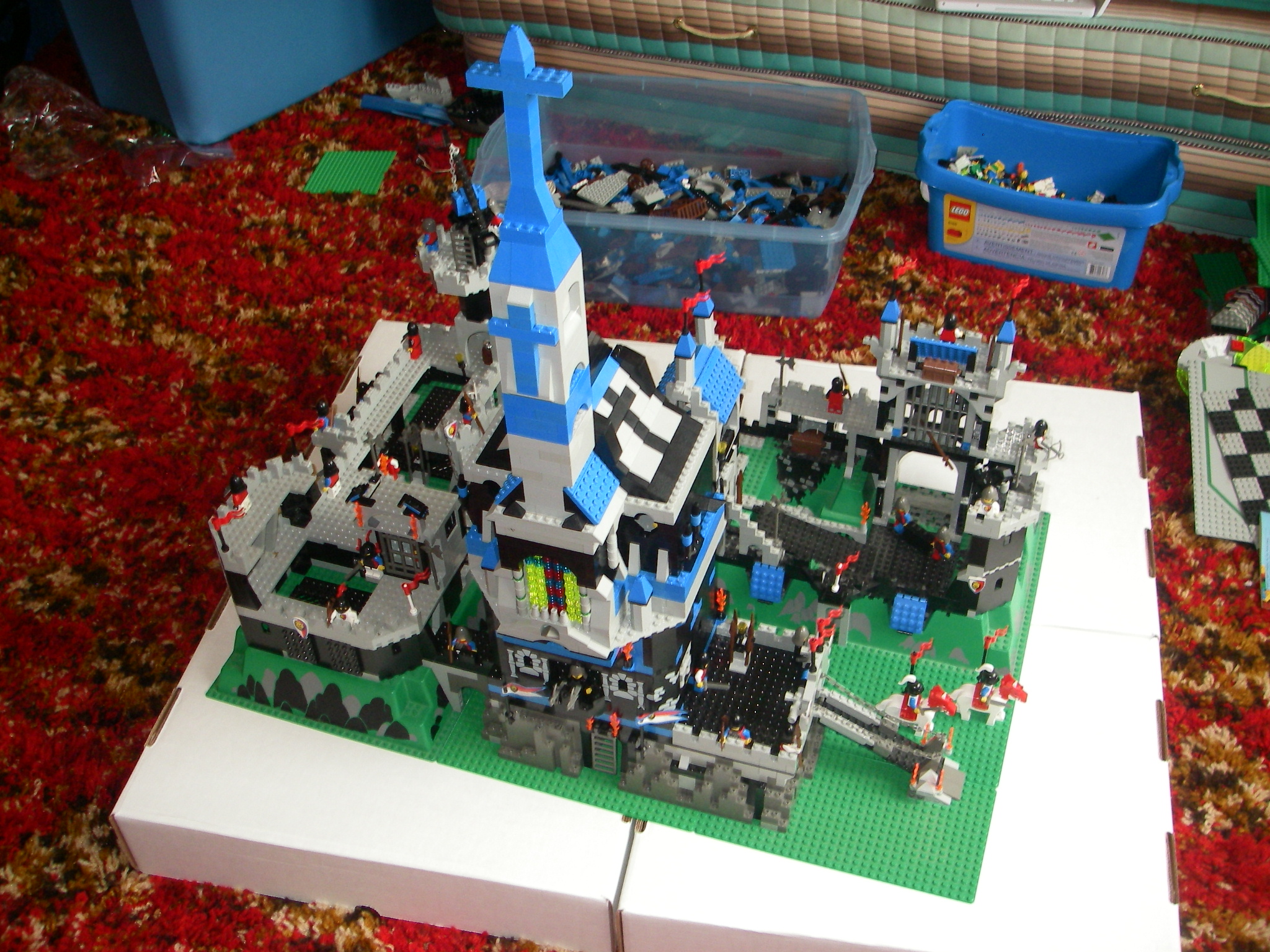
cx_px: 635
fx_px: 1394
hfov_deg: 49.0
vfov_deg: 37.7
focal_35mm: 38
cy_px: 476
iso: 200
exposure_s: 1/40
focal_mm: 6.3
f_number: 3.3
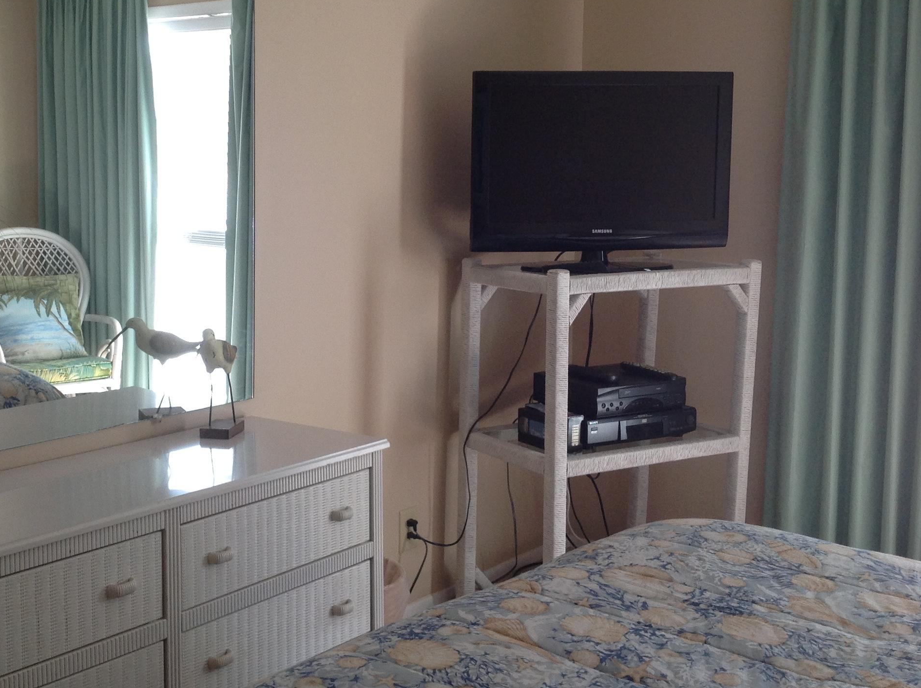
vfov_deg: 30.1
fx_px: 1275
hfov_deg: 39.3
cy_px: 287
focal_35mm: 48
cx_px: 309
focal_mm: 4.28
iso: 80
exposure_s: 1/120
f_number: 2.4
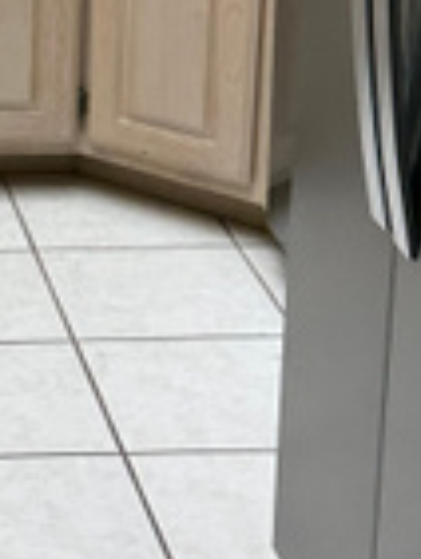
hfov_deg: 10.9
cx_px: -199
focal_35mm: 131
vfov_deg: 14.7
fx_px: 2121
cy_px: -40
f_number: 1.78
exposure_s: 1/169
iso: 64
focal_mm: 6.86
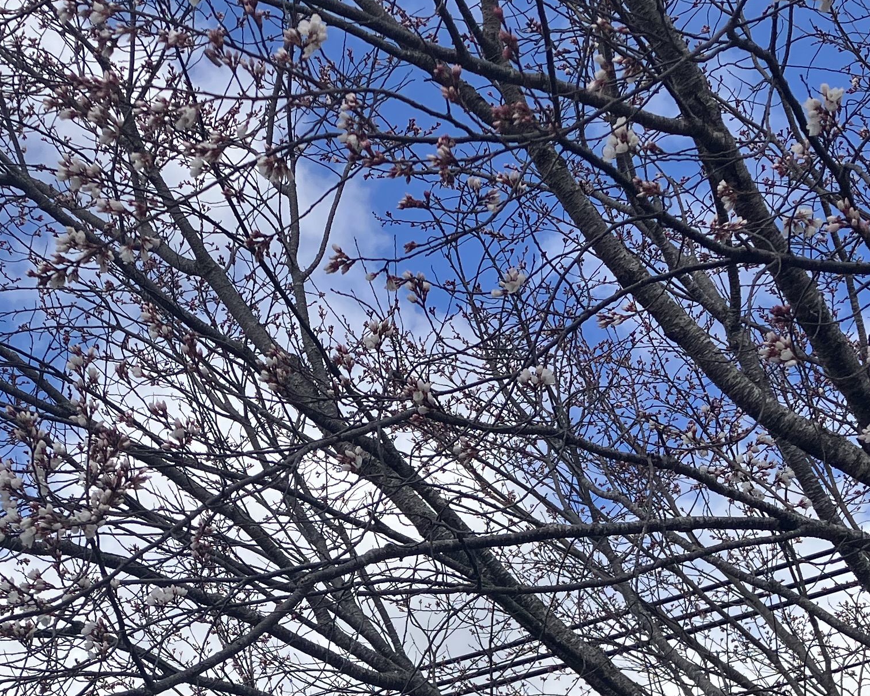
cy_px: 699
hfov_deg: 25.9
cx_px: 285
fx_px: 1880
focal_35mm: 73
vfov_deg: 20.3
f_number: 1.8
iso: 32
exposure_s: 1/2114
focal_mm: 3.99
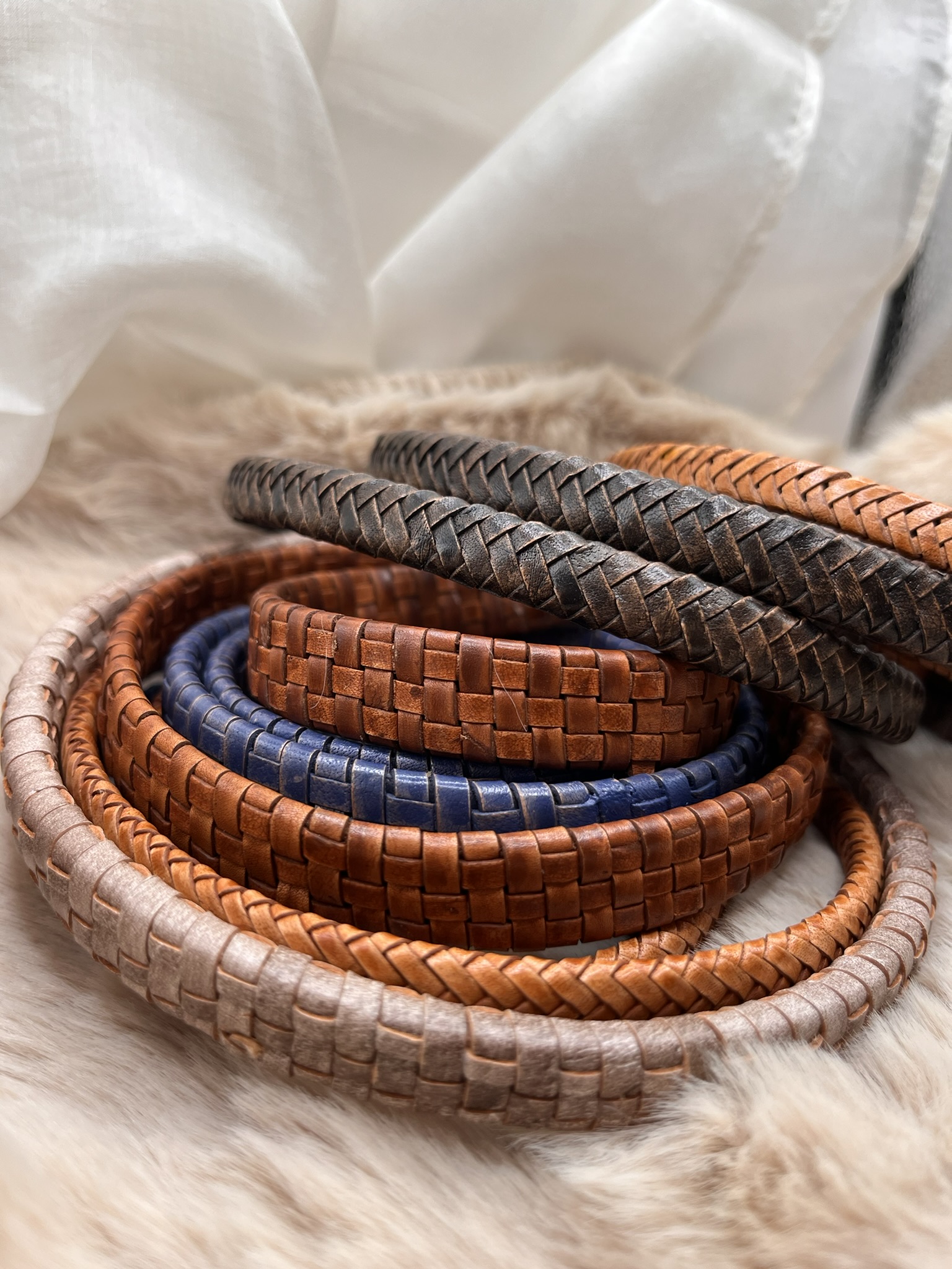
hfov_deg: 53.1
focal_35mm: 26
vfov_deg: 67.3
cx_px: 476
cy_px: 634
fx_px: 953
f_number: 1.6
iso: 40
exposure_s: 1/108
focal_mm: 5.1
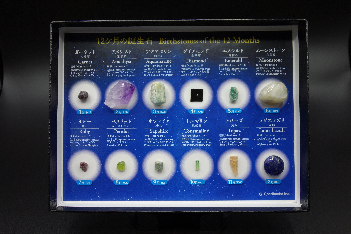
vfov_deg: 46.4
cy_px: 117
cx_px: 176
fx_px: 273
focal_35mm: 28
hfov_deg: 65.5
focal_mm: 10.4
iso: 125
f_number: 3.5
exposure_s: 1/100
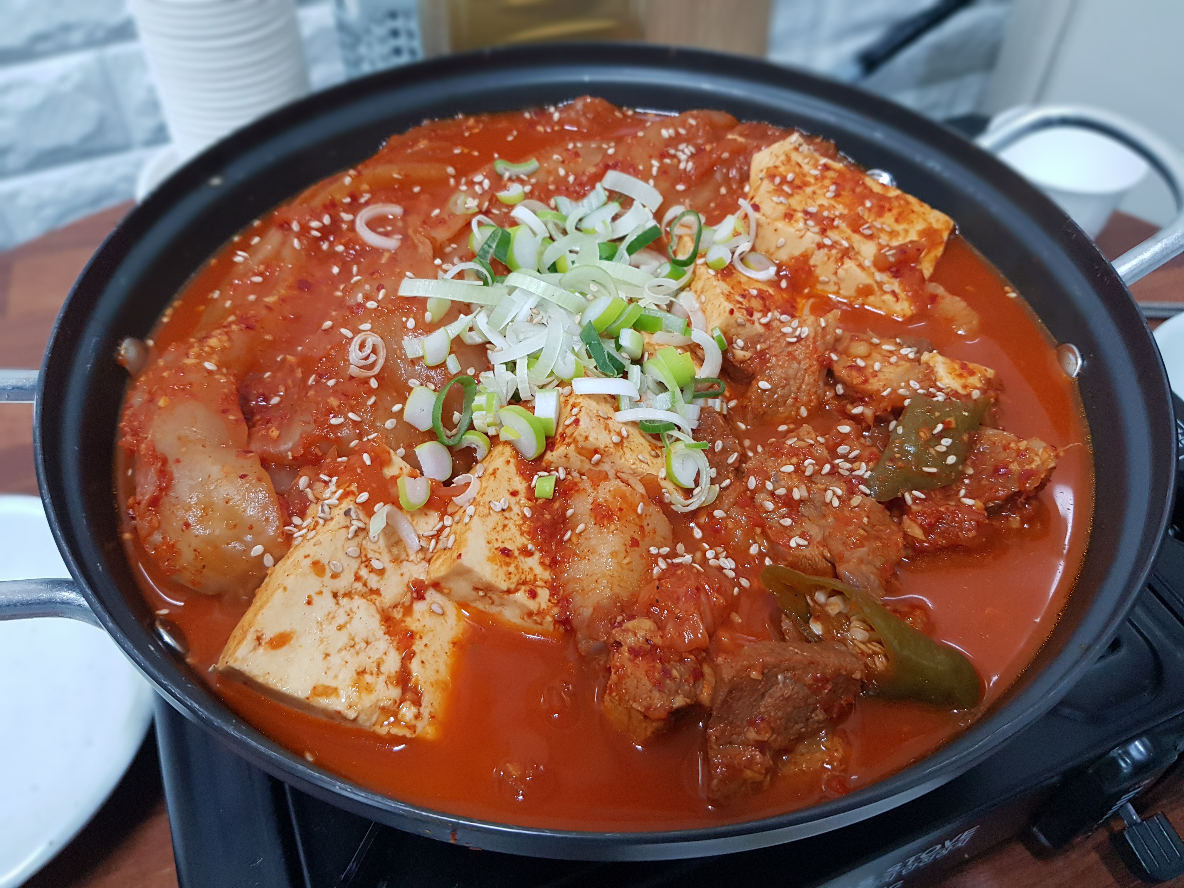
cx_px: 592
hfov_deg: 67.3
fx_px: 889
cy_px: 444
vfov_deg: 53.1
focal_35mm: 26
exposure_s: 1/40
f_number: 1.7
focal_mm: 4.2
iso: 200
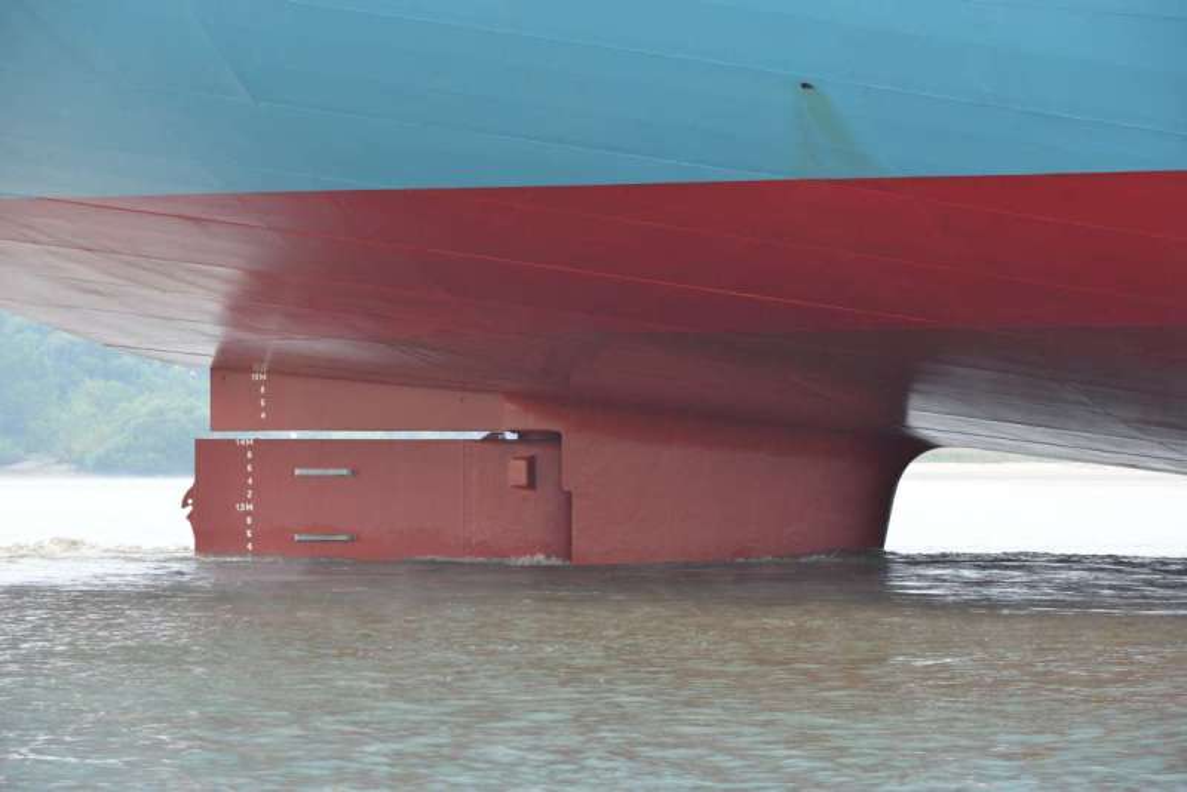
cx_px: 594
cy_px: 396
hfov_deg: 10.8
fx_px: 6267
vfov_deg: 7.2
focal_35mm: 190
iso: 3600
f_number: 10
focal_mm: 190
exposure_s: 1/200
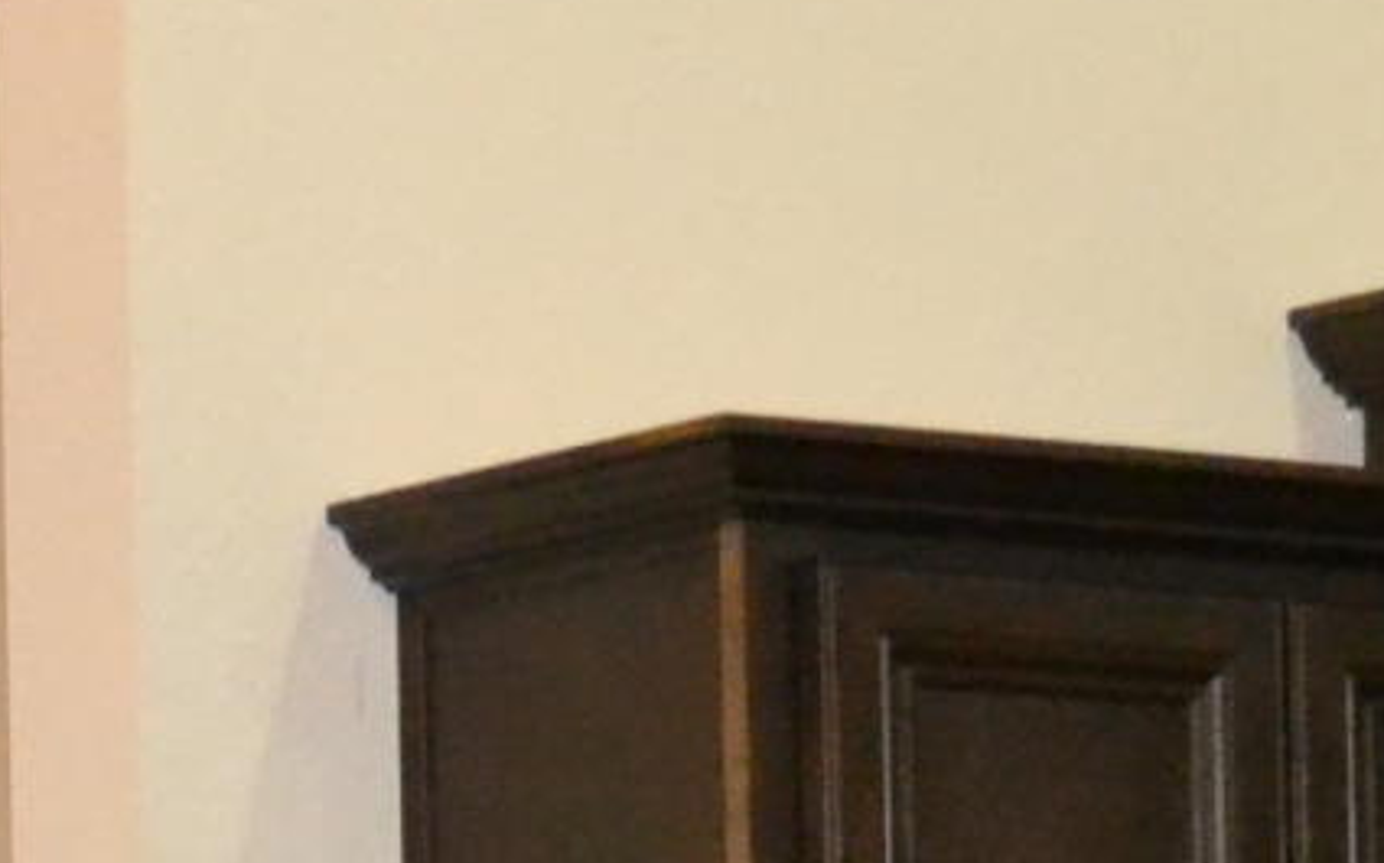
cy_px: 2166
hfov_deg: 9.7
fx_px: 8142
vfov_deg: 5.8
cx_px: 205
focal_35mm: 216
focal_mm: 20
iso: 3200
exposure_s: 1/60
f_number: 3.8
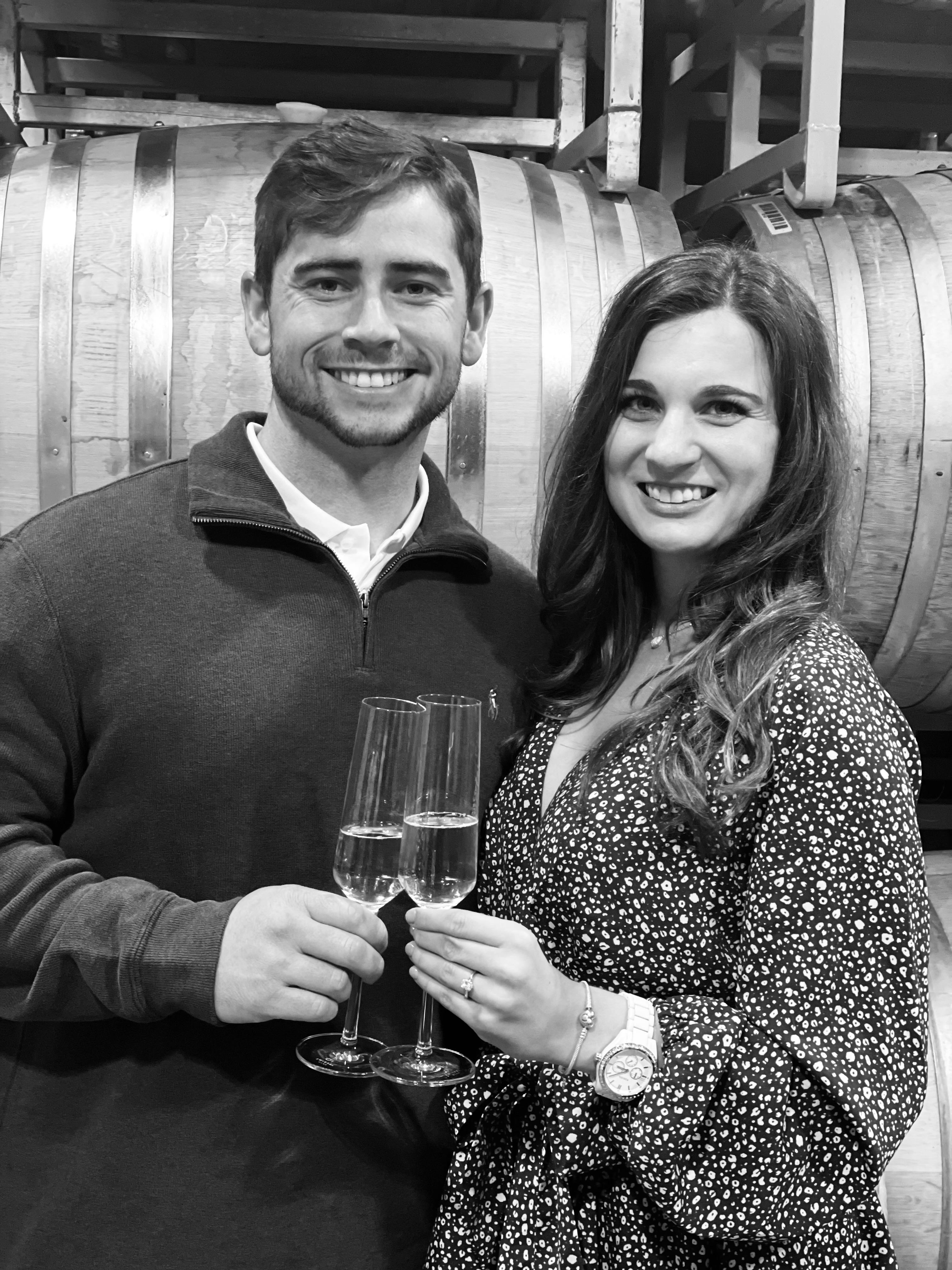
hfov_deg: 28.0
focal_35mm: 52
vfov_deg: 36.8
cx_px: 476
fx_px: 1907
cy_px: 635
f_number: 2
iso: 250
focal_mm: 6
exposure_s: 1/40
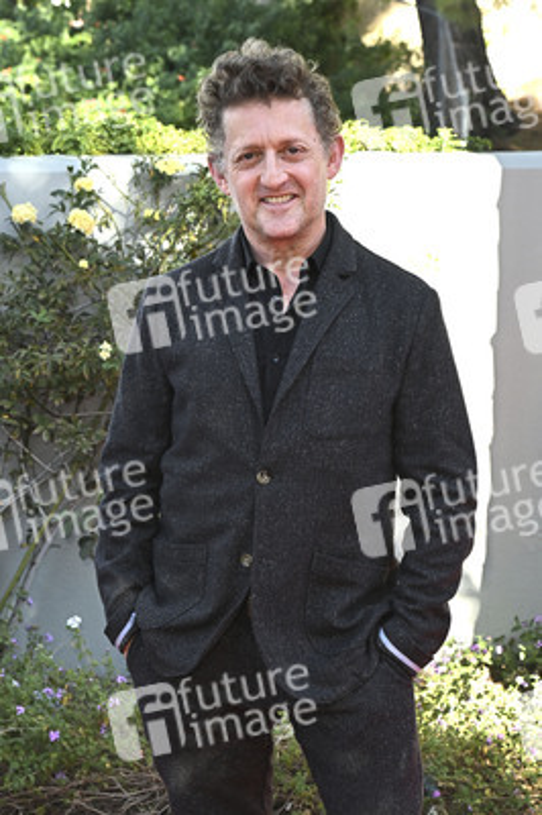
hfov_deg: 30.5
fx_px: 995
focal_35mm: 44
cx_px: 271
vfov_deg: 44.5
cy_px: 408
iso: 640
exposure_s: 1/320
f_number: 5.6
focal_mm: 44
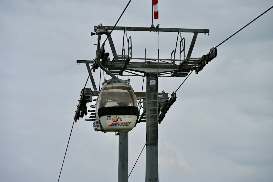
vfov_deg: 11.3
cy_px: 91
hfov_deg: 16.9
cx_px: 136
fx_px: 917
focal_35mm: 121
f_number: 6.3
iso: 100
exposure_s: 1/1000
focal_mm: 120
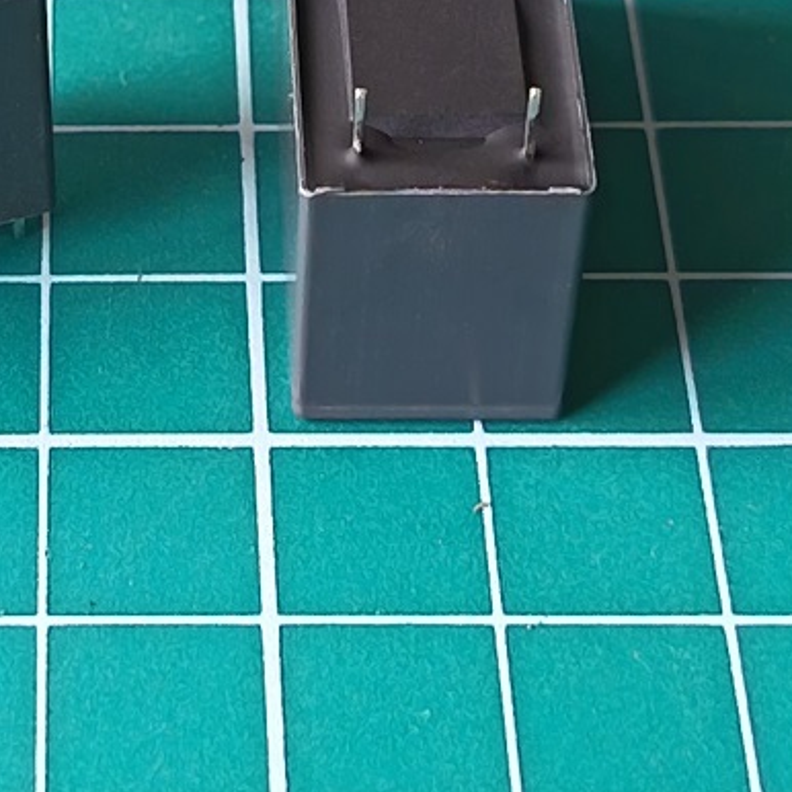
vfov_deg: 13.1
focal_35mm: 132
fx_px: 3417
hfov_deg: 13.1
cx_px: 70
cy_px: 92
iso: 344
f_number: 1.75
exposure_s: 1/100
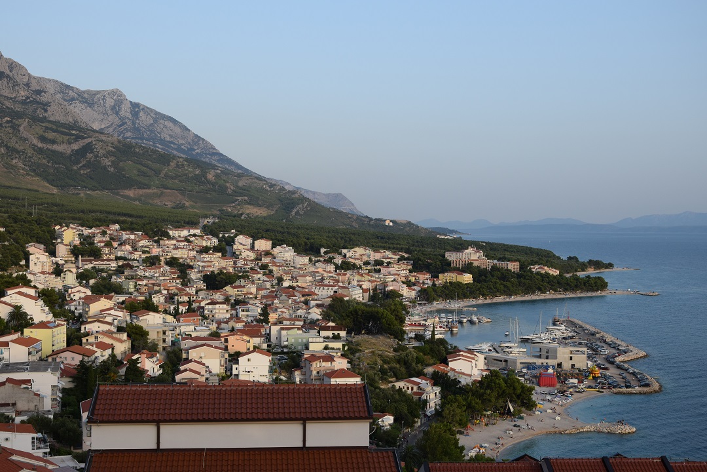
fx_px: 1002
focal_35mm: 51
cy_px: 236
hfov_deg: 38.9
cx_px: 354
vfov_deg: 26.5
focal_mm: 34
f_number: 8
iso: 320
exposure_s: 1/250
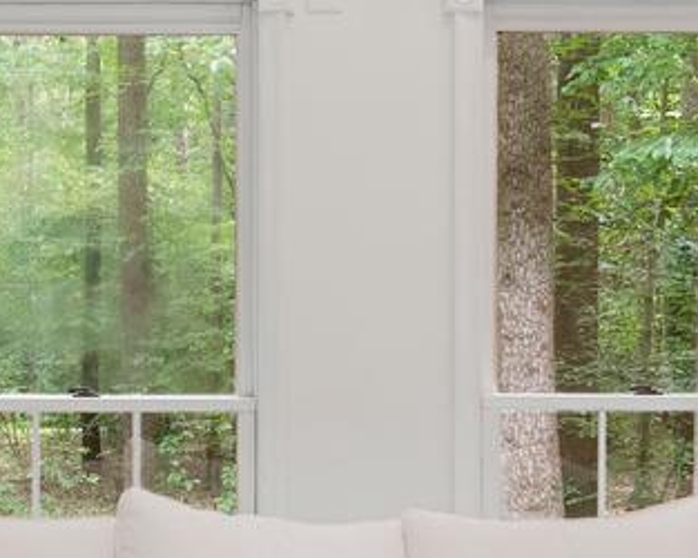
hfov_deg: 21.9
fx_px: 1775
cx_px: 134
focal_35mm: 86
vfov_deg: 17.8
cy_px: 340
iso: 100
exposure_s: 1/15
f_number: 4
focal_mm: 14
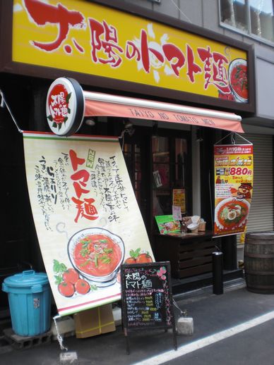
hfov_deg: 37.7
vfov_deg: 49.0
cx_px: 137
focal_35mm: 38
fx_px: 401
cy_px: 182
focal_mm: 6.3
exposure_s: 1/100
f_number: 3.1
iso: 64
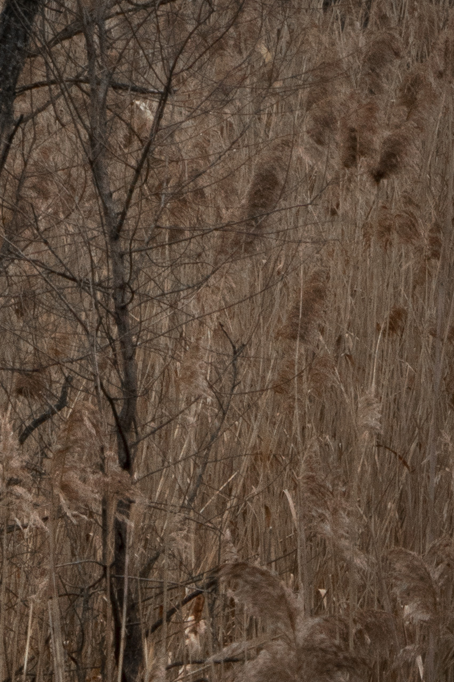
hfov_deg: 2.2
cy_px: -458
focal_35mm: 620
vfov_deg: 3.3
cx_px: -298
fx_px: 11731
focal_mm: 53.29
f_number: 9
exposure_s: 1/160
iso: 320
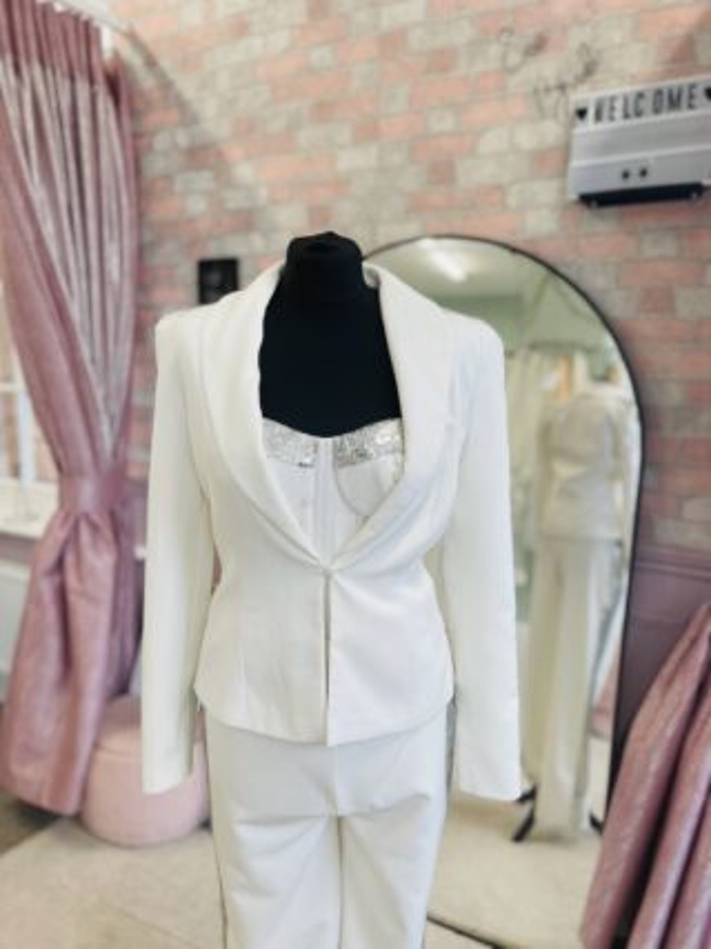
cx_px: 356
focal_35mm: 26
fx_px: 712
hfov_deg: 53.0
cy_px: 474
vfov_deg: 67.3
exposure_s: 1/121
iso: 50
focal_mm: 5.1
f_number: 1.6
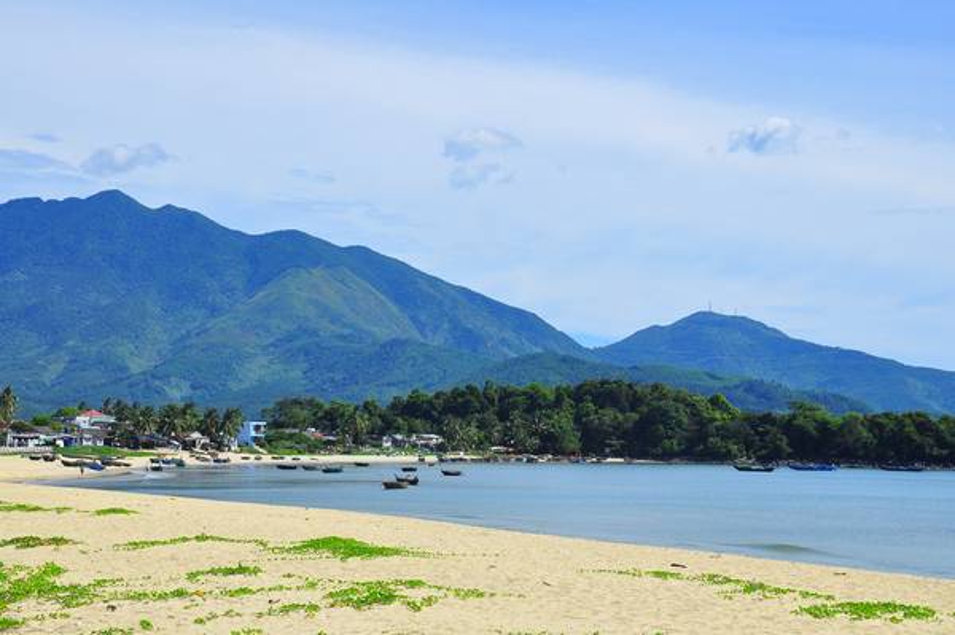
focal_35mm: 63
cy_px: 318
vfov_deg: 21.5
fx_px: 1670
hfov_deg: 31.9
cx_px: 478
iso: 250
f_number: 10
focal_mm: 42
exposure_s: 1/400
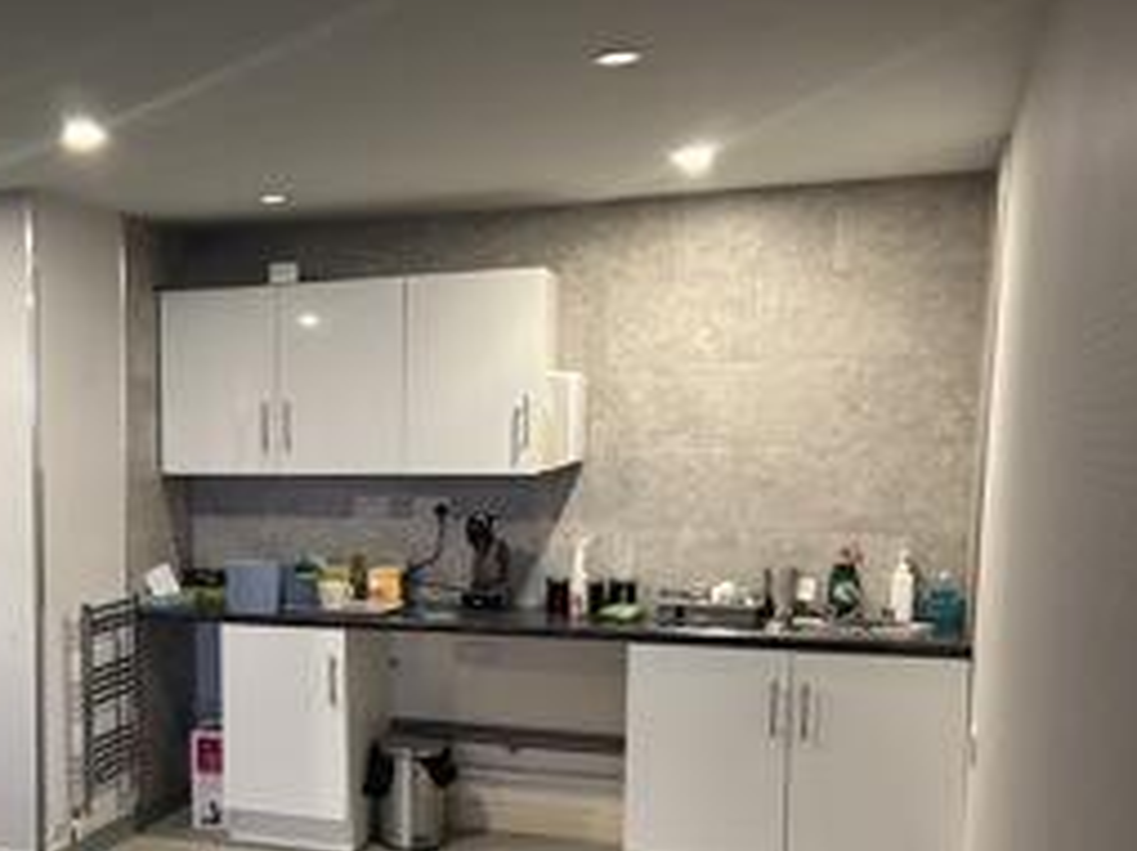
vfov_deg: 34.6
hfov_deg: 44.0
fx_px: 1345
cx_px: 260
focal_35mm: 41
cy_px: 596
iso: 400
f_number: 1.5
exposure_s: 1/50
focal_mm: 5.7
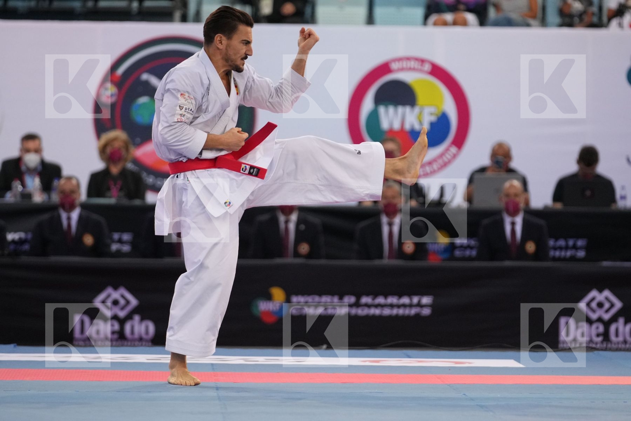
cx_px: 316
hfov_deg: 7.7
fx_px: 4697
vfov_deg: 5.1
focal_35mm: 268
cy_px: 210
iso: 2500
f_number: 2.8
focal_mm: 179
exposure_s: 1/1000
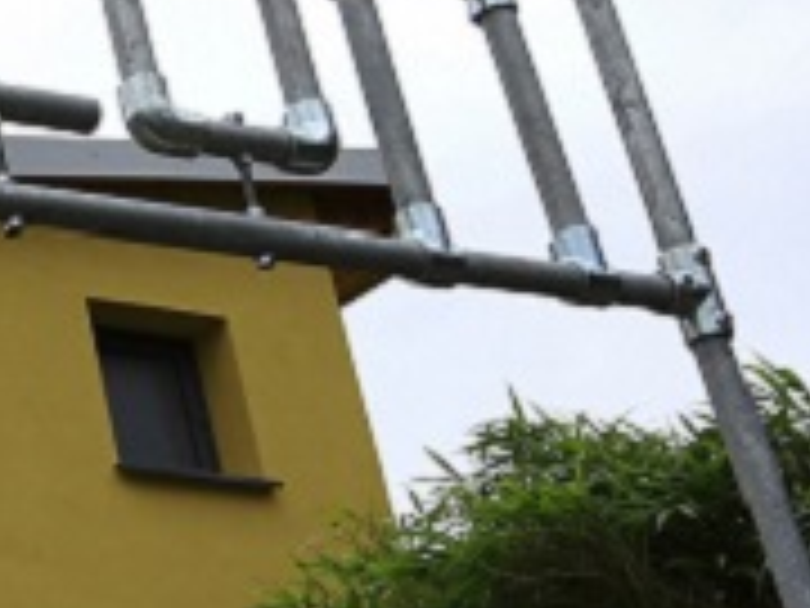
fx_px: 2808
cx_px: -693
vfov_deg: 12.3
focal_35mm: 120
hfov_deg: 14.3
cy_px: 234
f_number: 1.9
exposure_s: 1/33
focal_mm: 3.6
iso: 200
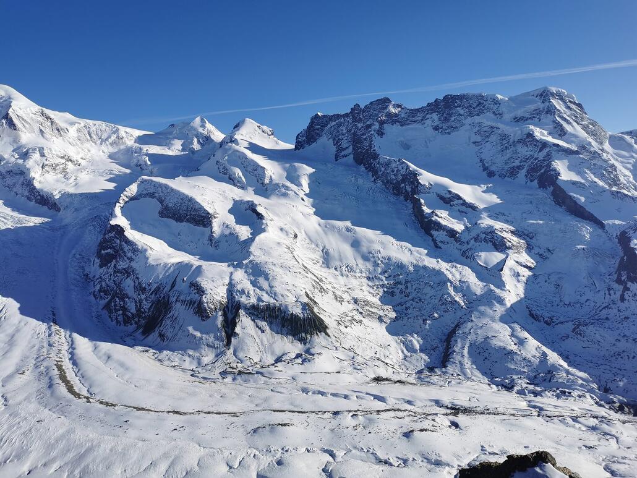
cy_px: 239
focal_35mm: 27
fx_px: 497
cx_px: 318
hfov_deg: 65.3
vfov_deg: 51.4
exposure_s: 1/5291
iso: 50
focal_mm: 5.58
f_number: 1.8
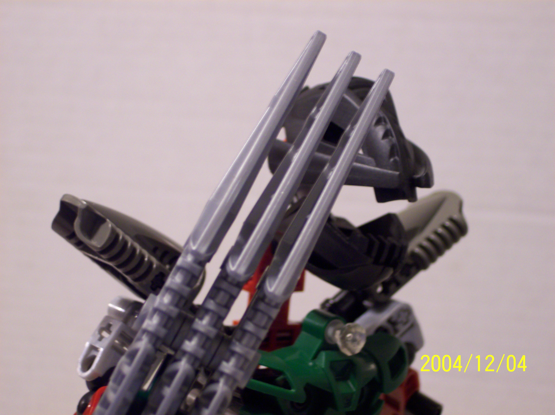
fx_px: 1618
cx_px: 278
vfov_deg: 14.6
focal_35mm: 101
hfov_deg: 19.5
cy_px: 208
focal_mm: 21.3
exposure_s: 1/8
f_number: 4.8
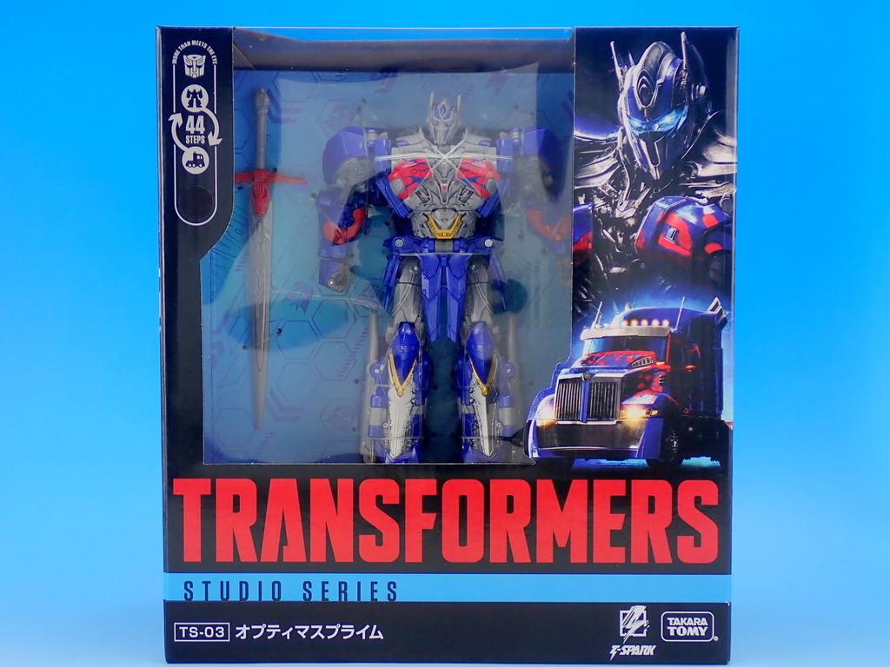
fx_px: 1131
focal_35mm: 44
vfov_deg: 32.9
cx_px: 445
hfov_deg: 42.9
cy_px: 334
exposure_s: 1/20
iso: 100
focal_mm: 7.84
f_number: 2.9
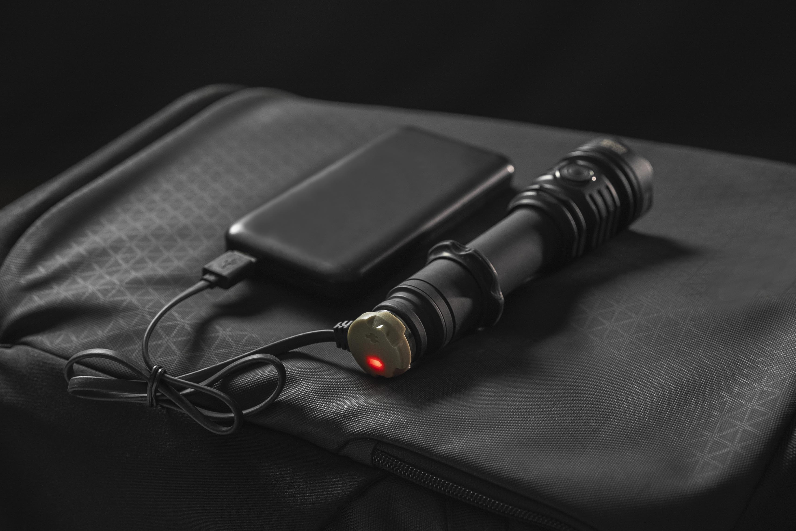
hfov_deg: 32.9
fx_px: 1349
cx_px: 413
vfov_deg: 22.3
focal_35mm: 61
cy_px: 254
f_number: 4.5
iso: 2000
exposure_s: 1/25
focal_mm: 50
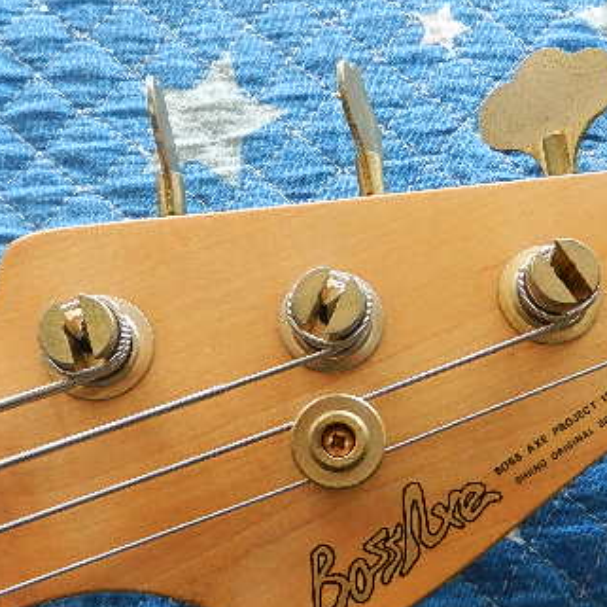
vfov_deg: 38.2
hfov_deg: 37.9
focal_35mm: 44
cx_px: 412
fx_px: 873
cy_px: 371
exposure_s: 1/250
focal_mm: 4.5
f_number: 3.5
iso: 640
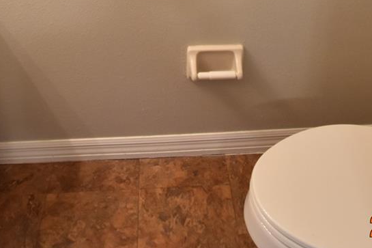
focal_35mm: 44
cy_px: -83
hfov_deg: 44.5
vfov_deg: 25.7
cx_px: 169
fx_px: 455
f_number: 3.5
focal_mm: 10
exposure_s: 1/20
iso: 800
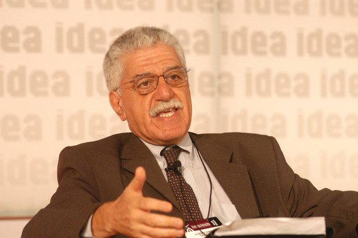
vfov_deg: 6.3
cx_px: 179
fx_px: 2162
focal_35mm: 218
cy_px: 119
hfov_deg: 9.5
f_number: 4
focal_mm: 145
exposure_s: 1/250
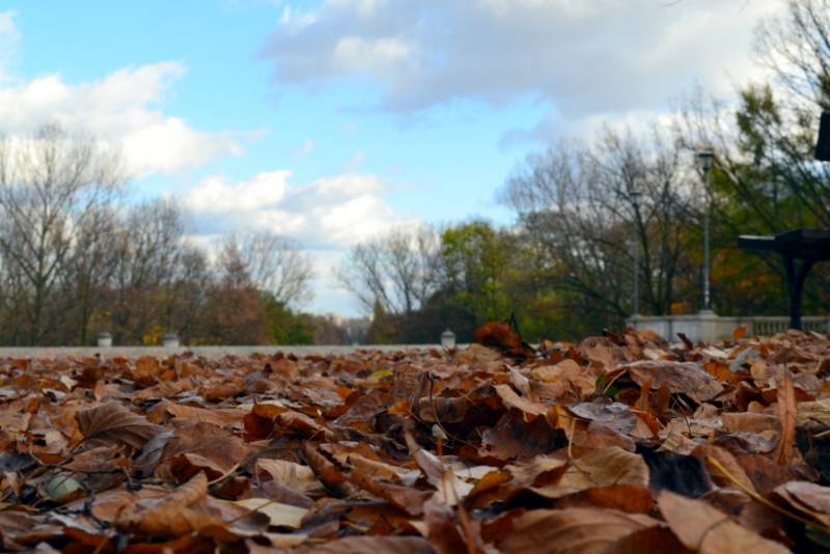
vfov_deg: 31.9
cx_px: 415
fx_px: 969
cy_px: 277
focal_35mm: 42
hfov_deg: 46.4
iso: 400
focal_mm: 28
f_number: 9
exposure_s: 1/125
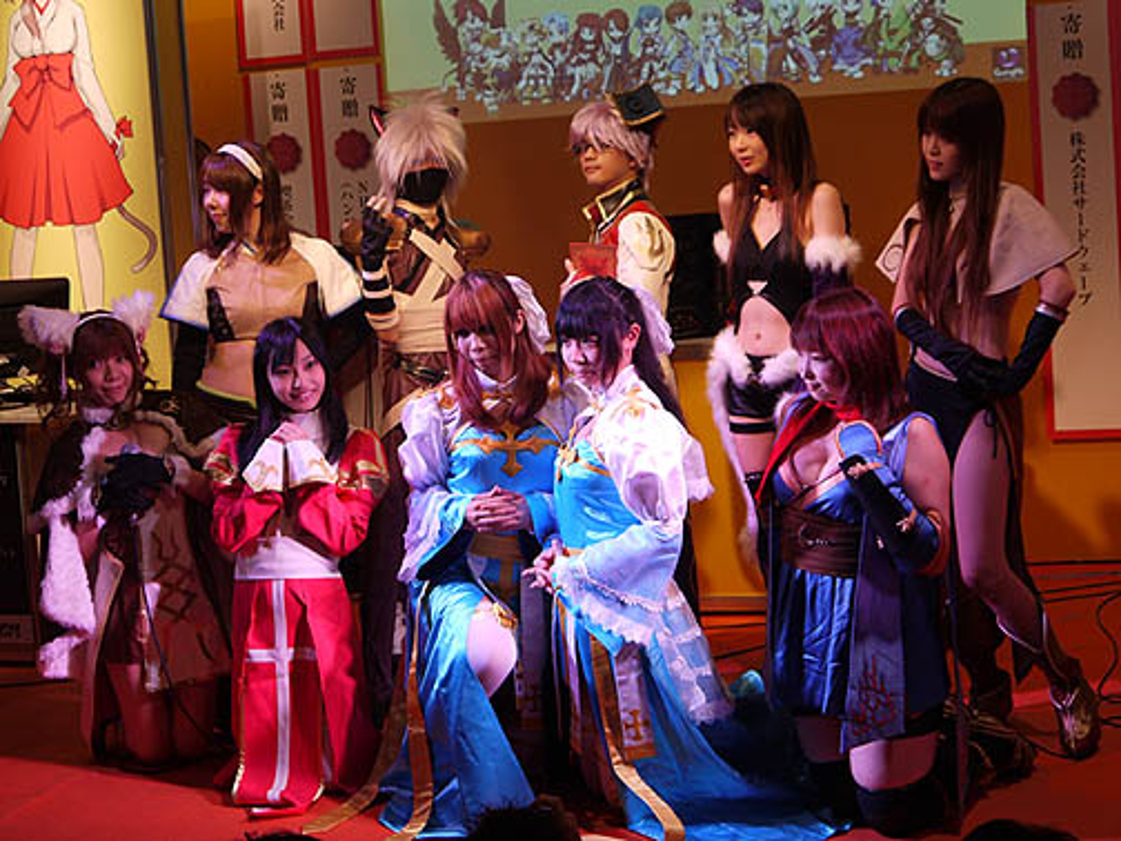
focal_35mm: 46
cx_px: 560
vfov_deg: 31.5
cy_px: 420
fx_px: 1490
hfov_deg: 41.2
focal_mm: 23
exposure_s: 1/60
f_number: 4.4
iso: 125
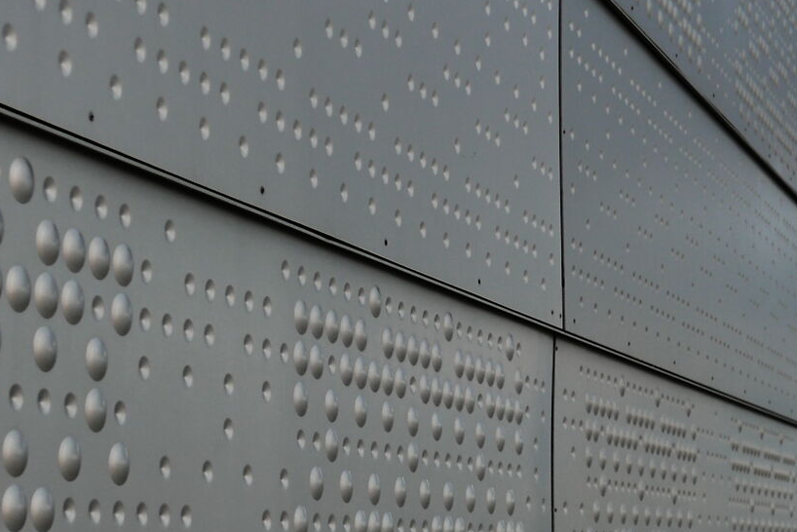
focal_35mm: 91
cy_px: 413
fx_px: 2015
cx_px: 505
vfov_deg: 15.0
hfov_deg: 22.3
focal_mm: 13.9
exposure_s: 1/160
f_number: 2.8
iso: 200
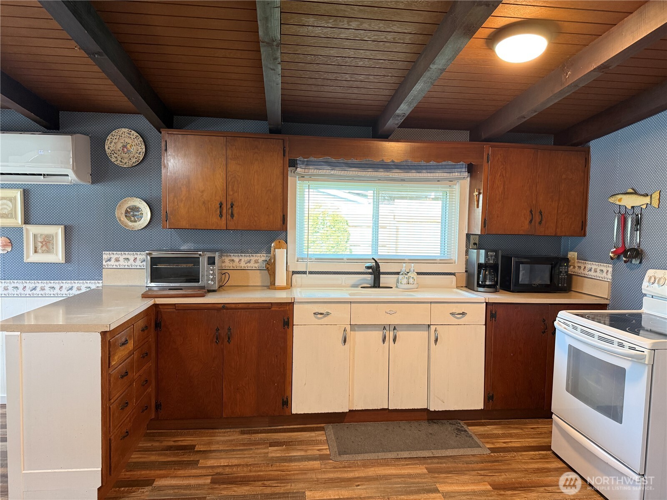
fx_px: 462
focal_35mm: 24
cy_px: 250
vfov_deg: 56.8
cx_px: 334
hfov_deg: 71.6
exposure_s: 1/60
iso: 250
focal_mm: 6.76
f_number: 1.78
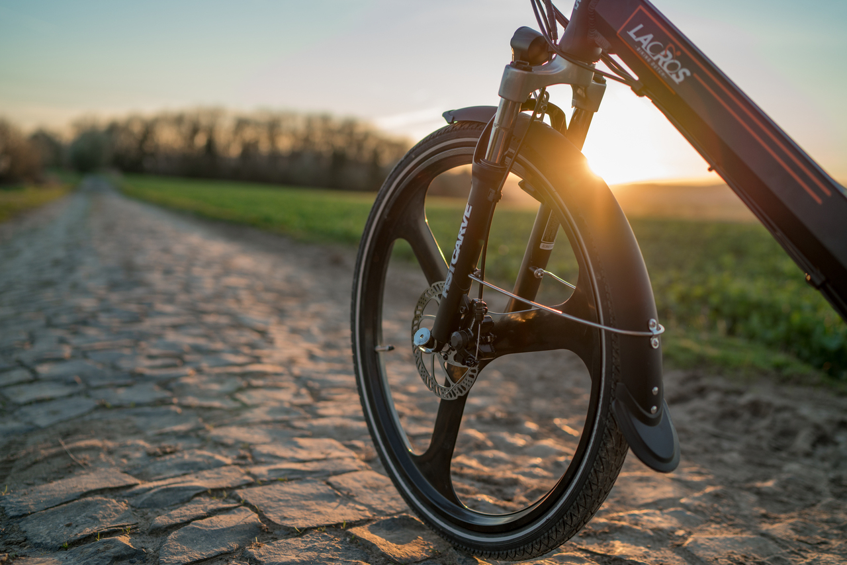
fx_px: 824
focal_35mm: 35
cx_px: 424
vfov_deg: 37.9
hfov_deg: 54.4
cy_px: 282
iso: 50
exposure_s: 1/400
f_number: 2
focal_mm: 35
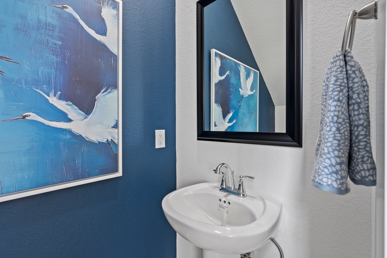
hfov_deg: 96.7
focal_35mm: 16
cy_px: 129
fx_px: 172
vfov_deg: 73.7
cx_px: 194
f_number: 9
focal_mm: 16
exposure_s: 1/1.67
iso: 320
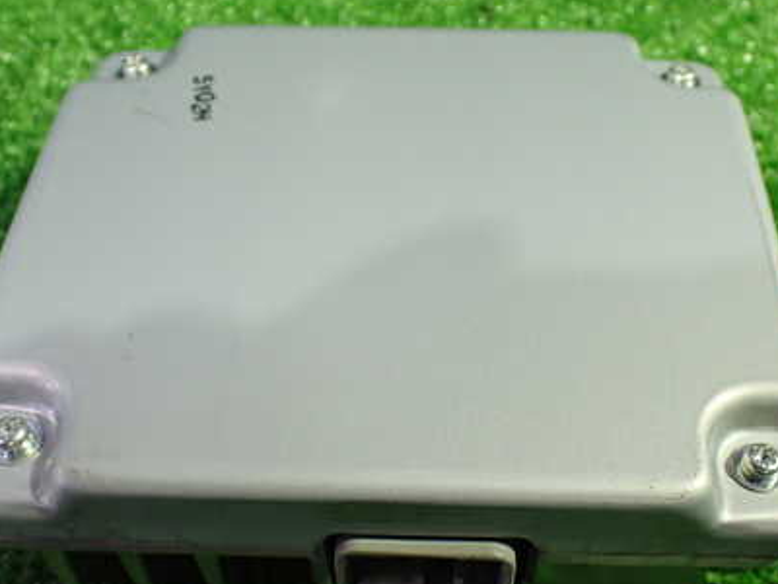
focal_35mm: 45
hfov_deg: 42.0
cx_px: 424
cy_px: 366
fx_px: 1011
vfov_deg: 32.0
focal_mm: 5.4
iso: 800
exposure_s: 1/50
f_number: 2.3
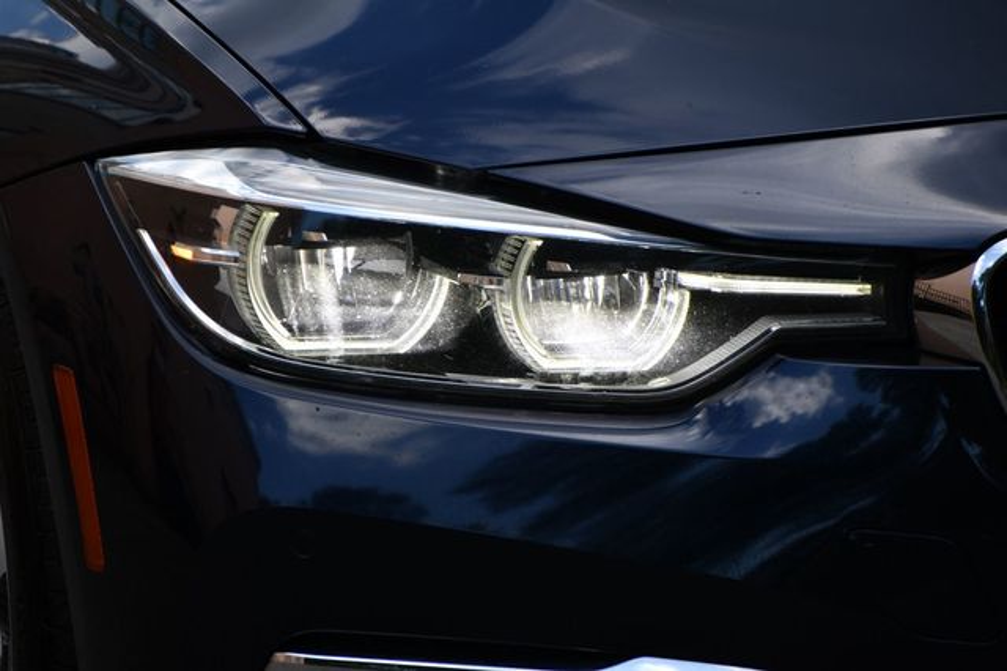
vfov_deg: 5.4
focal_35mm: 255
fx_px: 7129
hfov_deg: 8.1
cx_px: 504
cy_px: 336
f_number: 5.6
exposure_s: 1/500
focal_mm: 170
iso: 200
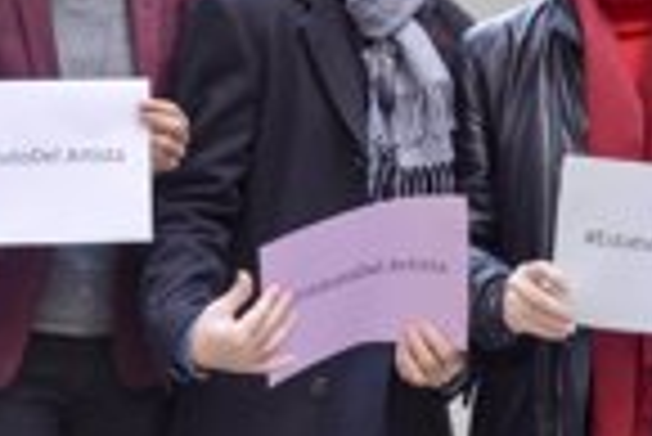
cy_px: 198
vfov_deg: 6.9
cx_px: 351
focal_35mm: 200
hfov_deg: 10.3
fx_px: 3626
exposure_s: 1/100
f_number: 5
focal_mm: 28
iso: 400
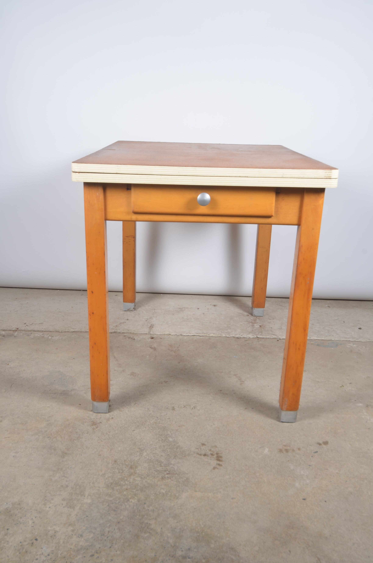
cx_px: 186
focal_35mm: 36
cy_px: 282
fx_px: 562
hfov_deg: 36.7
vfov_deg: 53.2
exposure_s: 1/125
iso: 100
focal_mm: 24
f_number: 11
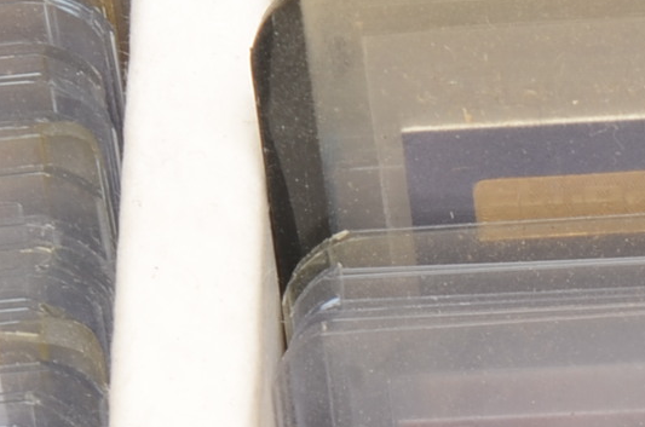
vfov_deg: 3.6
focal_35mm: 381
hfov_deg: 5.3
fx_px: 6818
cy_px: 865
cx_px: 1099
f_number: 22
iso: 100
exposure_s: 1/160
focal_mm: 55
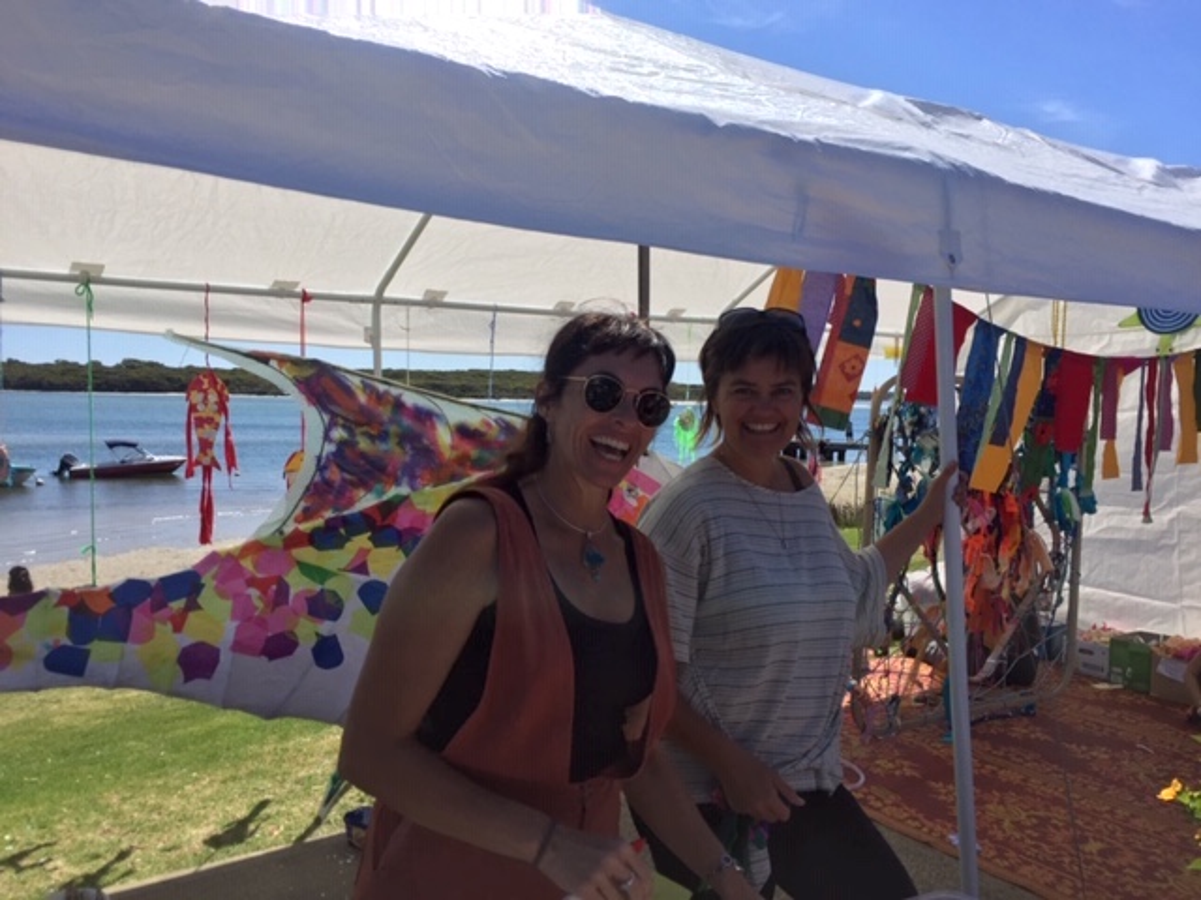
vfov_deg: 48.2
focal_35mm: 29
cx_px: 600
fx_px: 1006
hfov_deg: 61.7
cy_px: 450
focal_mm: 4.15
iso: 32
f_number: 2.2
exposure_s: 1/2639
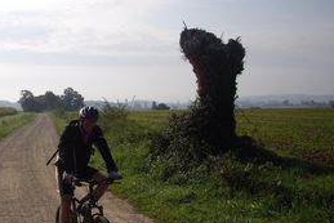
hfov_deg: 32.4
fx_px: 566
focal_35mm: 61
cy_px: 175
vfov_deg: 22.0
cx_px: 97
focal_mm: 7.9
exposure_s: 1/250
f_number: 8
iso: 64
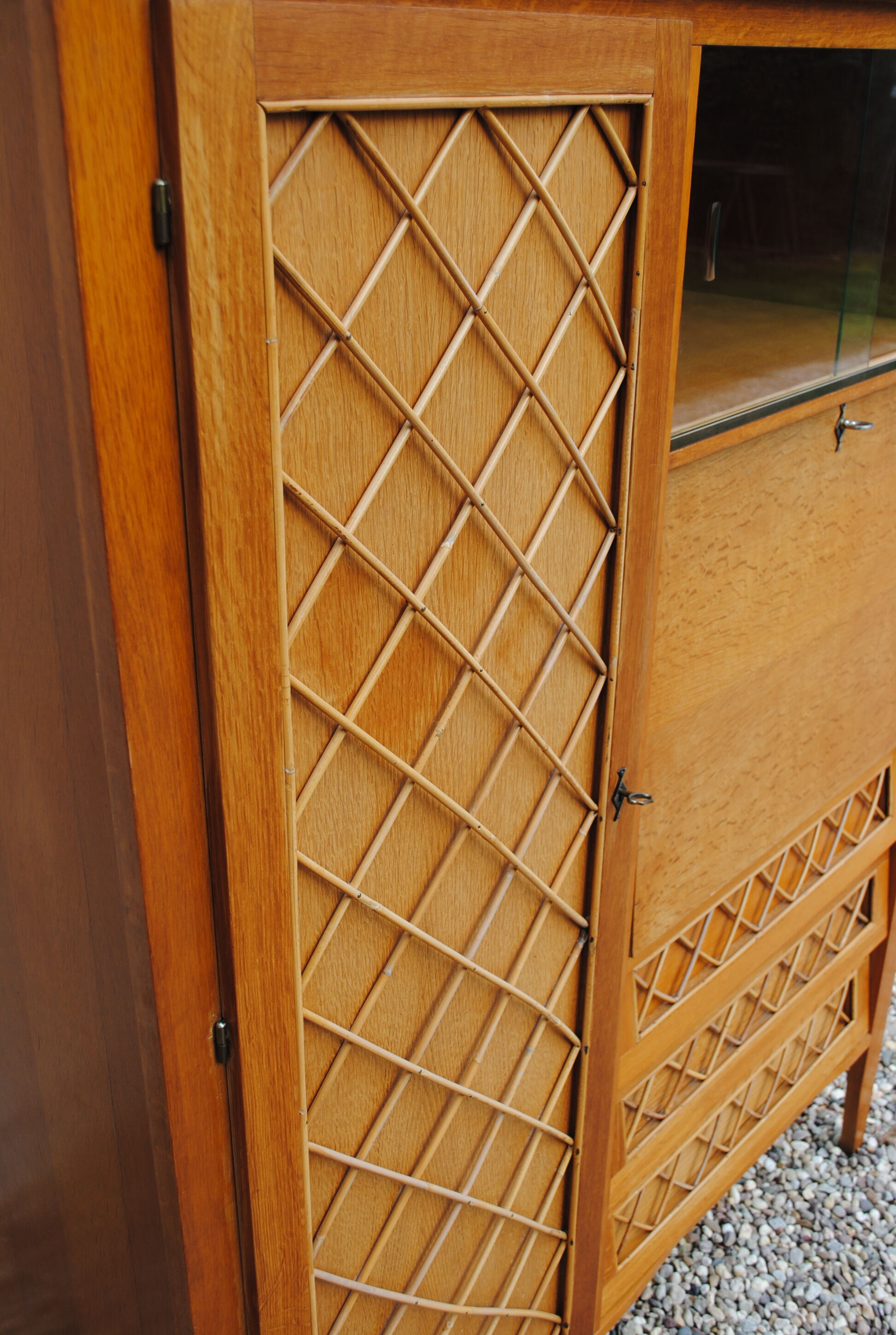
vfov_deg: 53.0
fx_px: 1338
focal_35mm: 36
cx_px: 448
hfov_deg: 37.0
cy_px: 668
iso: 110
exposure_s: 1/125
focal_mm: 24
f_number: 5.6
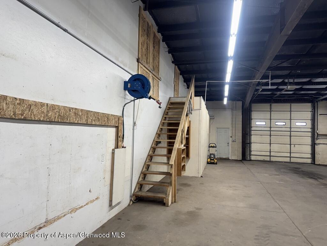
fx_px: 227
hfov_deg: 71.6
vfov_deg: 56.8
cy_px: 123
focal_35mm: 24
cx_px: 164
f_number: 1.78
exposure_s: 1/120
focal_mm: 6.76
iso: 160
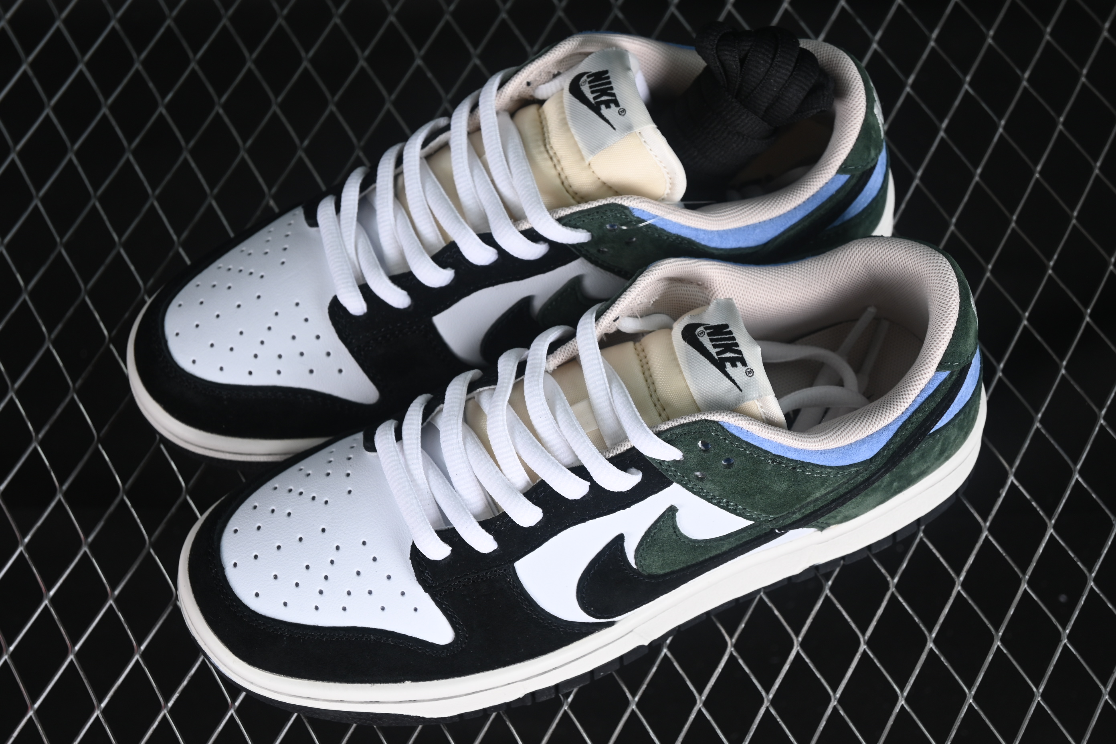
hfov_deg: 27.0
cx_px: 558
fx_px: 2325
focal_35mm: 75
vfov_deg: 18.2
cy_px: 372
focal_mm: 50
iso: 160
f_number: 6.3
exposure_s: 1/60
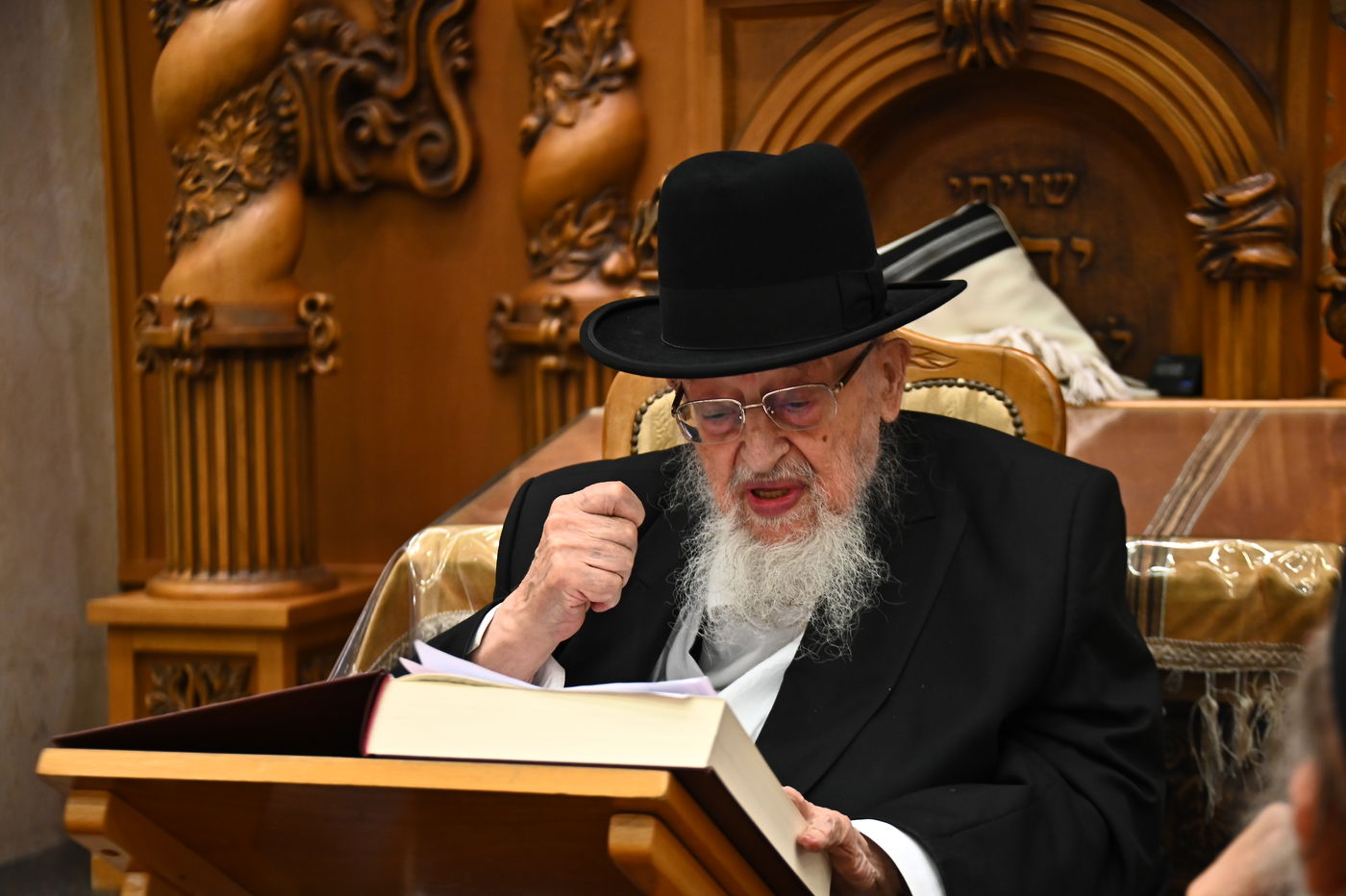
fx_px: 3064
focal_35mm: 82
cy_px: 448
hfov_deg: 24.8
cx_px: 673
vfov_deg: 16.6
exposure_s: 1/160
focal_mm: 82
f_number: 5
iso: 2500
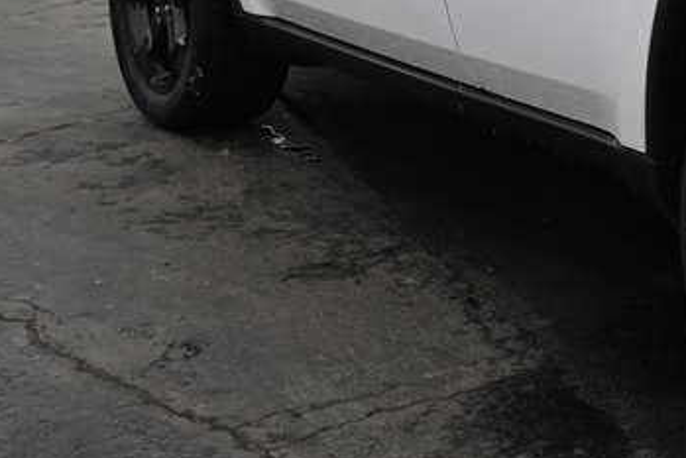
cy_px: -133
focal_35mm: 92
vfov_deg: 14.2
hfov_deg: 19.5
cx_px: 999
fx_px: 1763
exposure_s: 1/250
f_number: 5.6
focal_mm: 21
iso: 180
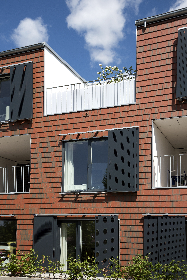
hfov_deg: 33.4
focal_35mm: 40
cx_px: 94
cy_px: 140
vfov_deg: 48.4
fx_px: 311
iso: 80
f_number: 9
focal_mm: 40
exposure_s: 1/160
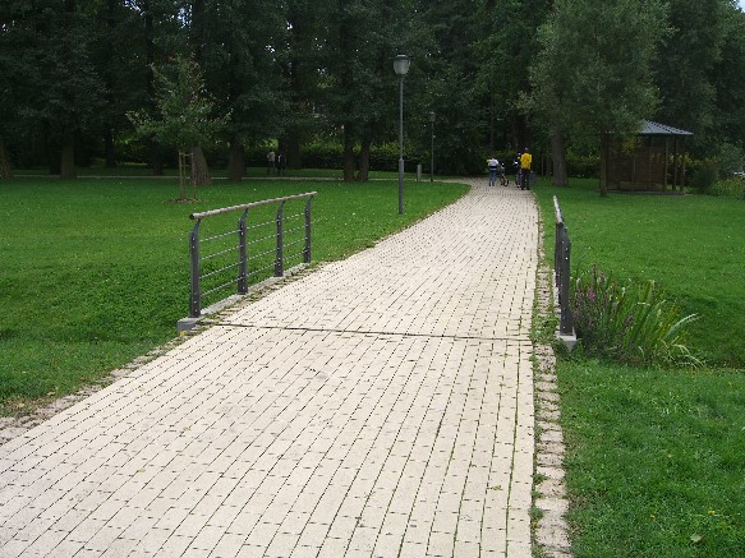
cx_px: 372
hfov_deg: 49.0
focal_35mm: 38
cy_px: 279
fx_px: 818
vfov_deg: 37.7
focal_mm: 7.9
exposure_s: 1/320
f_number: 4
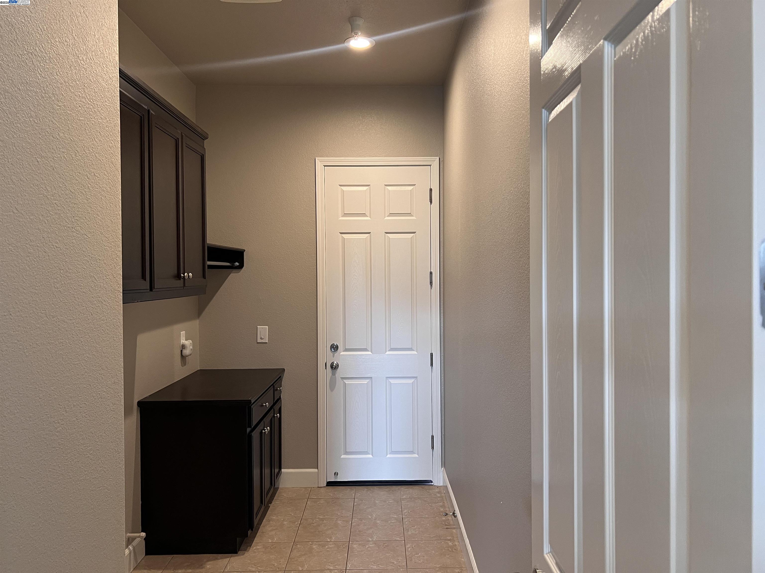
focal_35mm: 26
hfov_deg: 67.3
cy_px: 286
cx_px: 382
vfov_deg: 53.1
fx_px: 575
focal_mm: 5.7
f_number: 1.5
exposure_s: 1/60
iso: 125
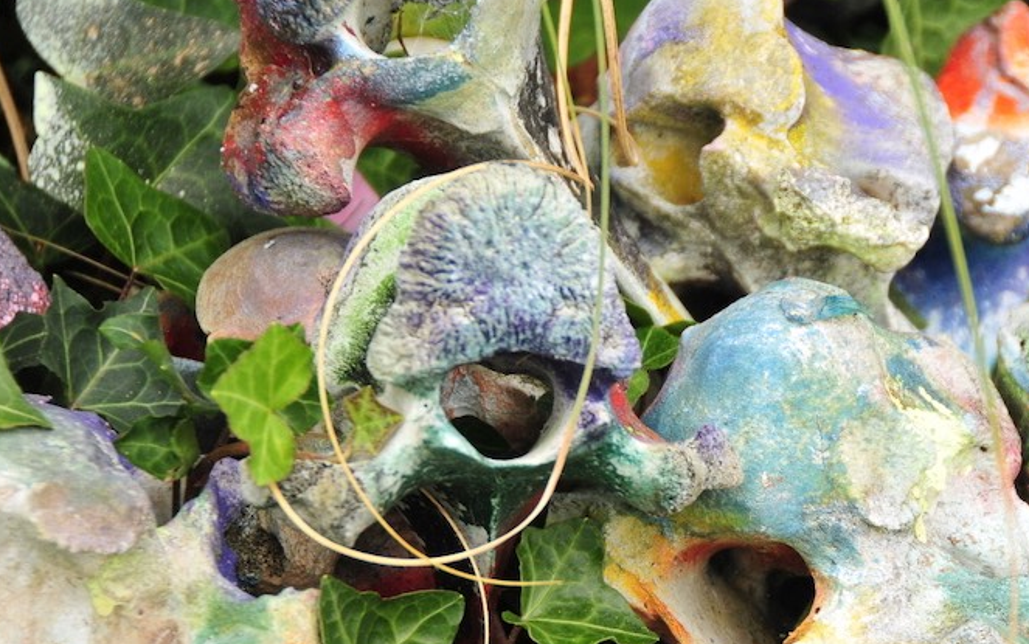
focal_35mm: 221
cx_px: 765
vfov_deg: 5.9
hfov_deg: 9.5
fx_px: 6200
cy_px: 586
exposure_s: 1/320
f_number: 5
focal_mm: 80
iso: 400
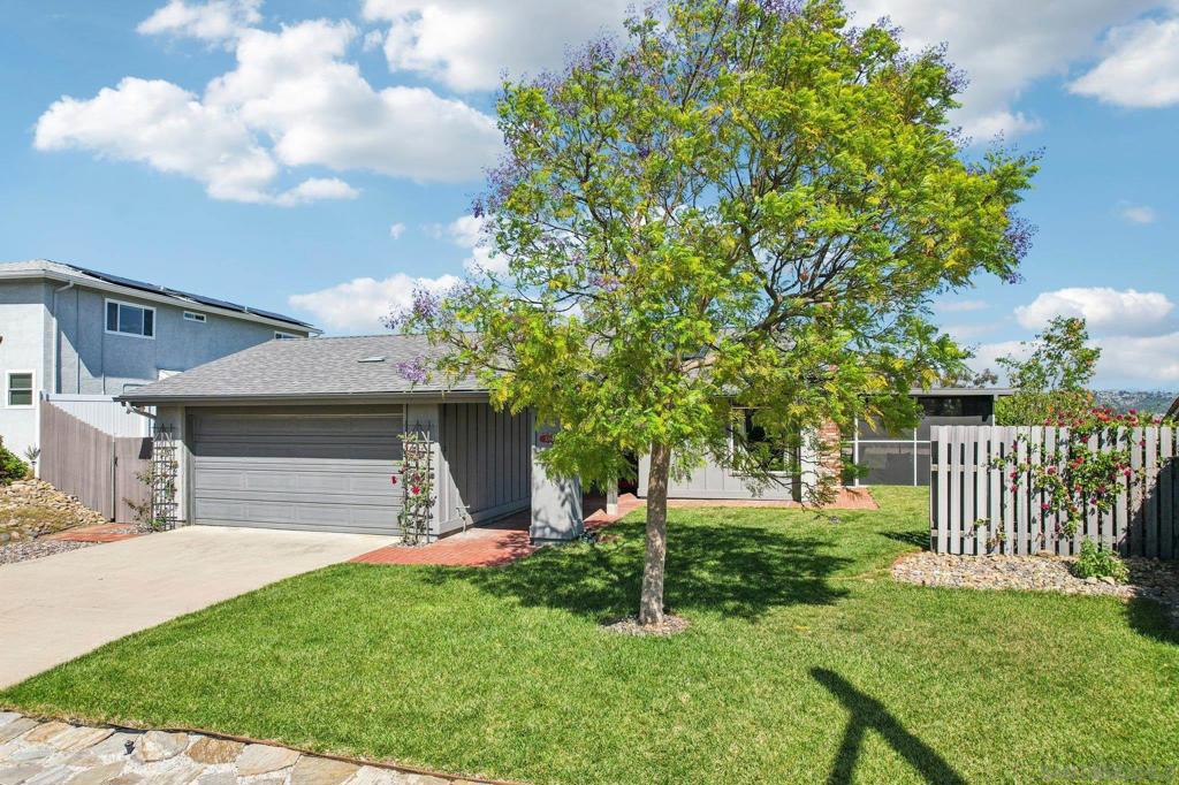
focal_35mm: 22
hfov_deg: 78.6
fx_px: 720
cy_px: 392
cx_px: 590
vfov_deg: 57.2
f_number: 2.8
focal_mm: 8.4
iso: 110
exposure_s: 1/2000
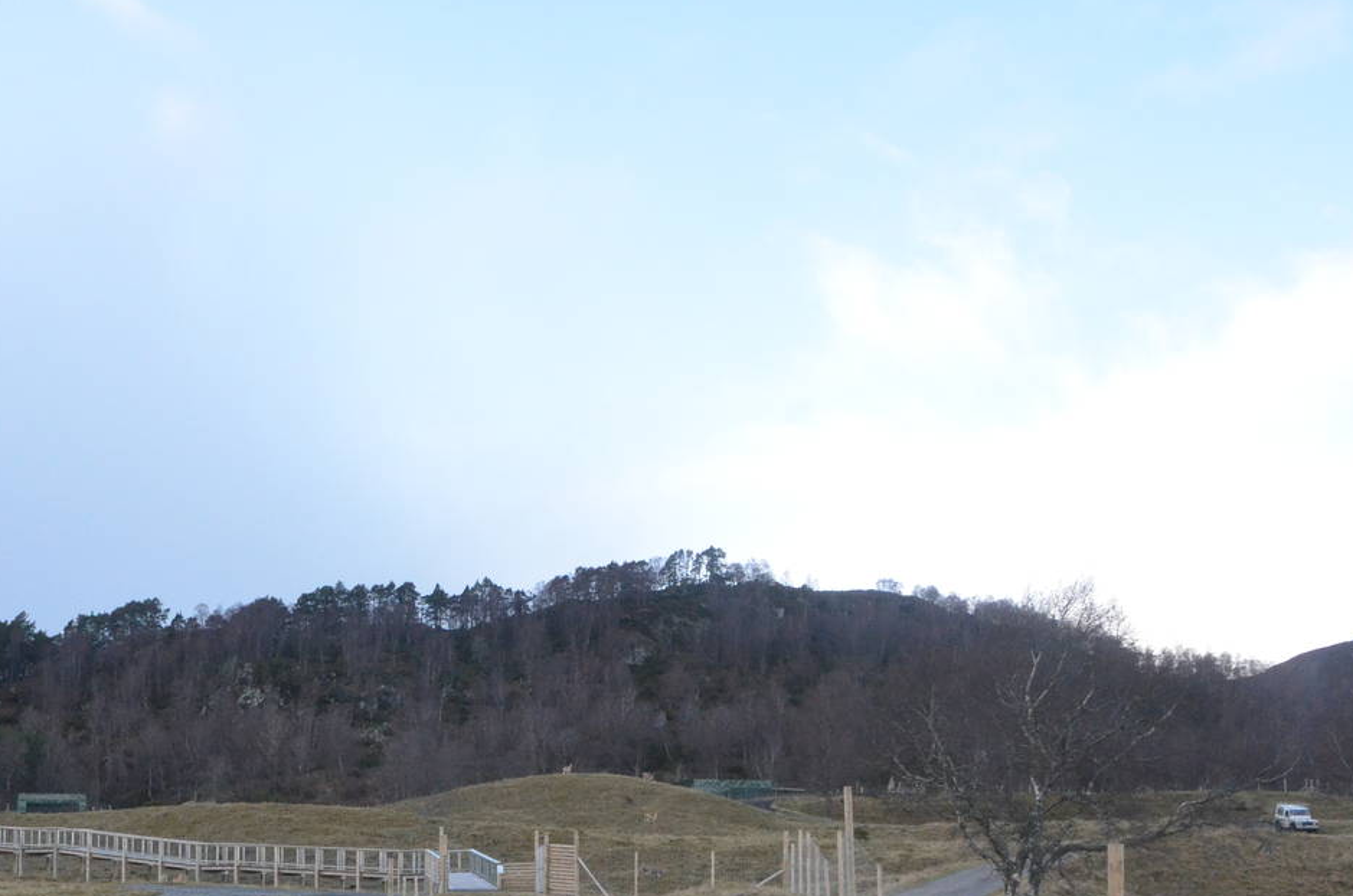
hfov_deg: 41.7
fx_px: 1725
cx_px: 359
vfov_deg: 28.5
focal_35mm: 46
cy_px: 712
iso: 2500
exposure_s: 1/640
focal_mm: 18
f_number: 13
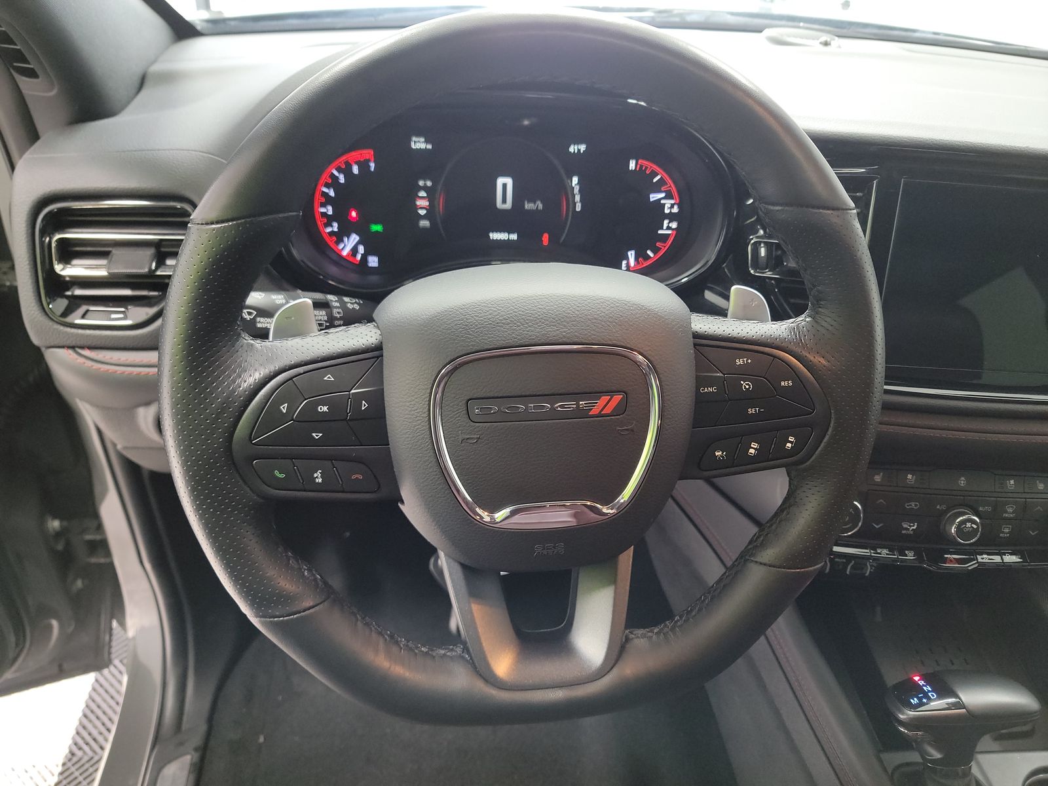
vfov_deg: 56.8
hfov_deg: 71.6
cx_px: 524
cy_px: 393
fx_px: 727
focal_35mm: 24
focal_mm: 6.7
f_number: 1.8
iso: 582
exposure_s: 1/59
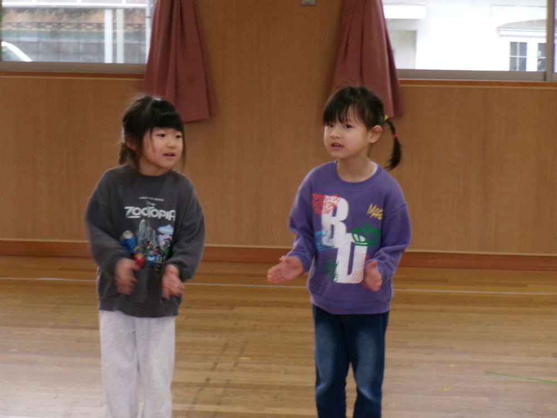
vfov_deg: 12.9
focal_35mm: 115
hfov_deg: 17.1
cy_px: 209
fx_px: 1850
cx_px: 278
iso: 400
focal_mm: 20.6
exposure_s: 1/40
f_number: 6.2
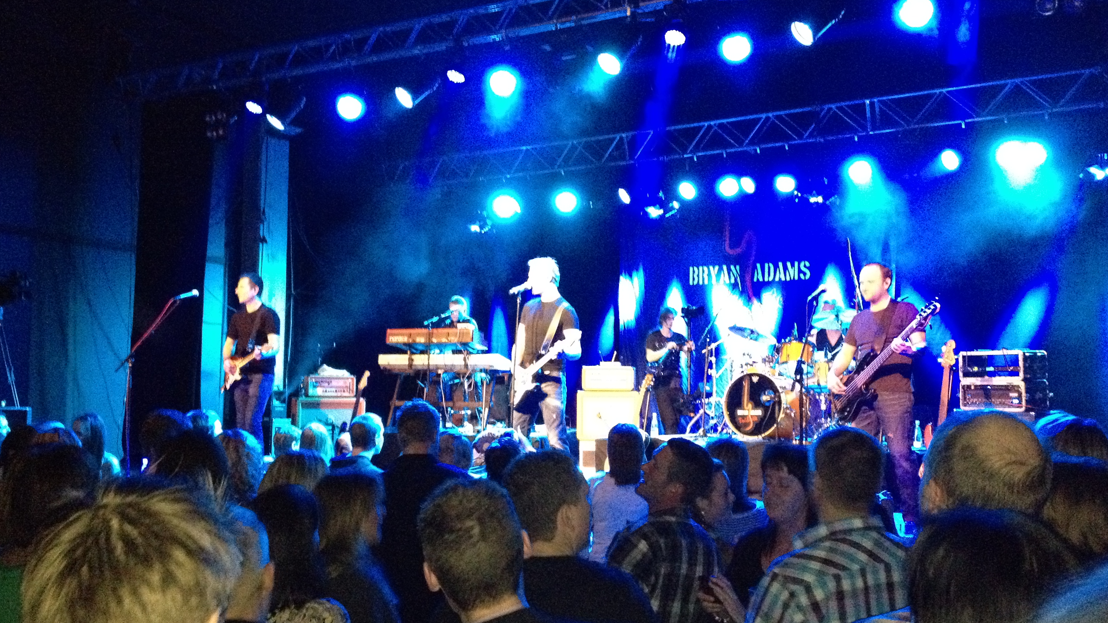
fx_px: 1146
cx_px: 562
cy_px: 324
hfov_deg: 51.6
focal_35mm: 39
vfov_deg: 30.4
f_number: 2.4
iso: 800
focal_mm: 4.28
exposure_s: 1/16
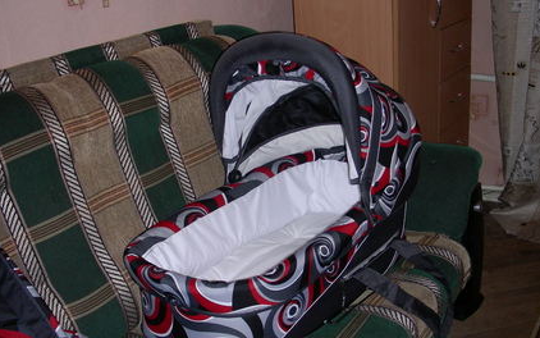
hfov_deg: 46.2
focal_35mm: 43
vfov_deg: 29.9
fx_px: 633
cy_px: 186
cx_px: 284
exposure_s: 1/60.1
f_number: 3.5
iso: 50
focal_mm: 6.3
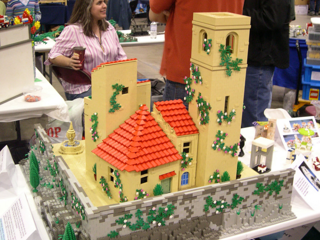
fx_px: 434
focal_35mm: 47
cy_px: 120
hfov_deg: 40.4
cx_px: 160
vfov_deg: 30.9
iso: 400
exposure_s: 1/13.4
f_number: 3.1
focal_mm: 10.1
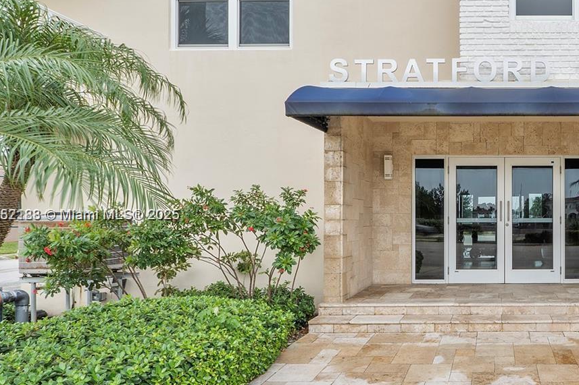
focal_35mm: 28
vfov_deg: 46.3
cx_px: 504
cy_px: 216
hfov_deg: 57.7
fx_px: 450
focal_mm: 10
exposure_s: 1/80
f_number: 11
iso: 100
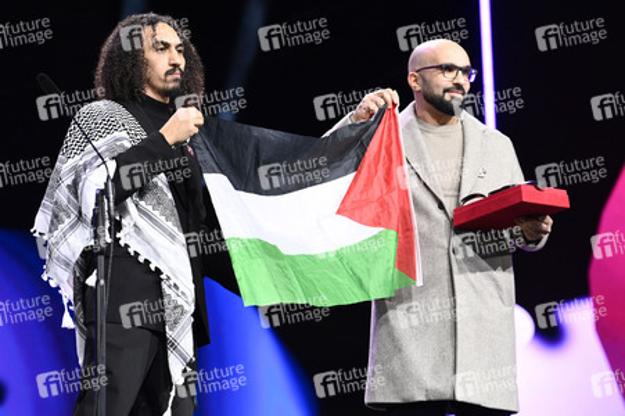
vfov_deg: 12.2
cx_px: 312
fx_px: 1943
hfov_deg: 18.3
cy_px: 208
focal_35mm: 112
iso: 4000
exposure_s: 1/250
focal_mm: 112
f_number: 3.2
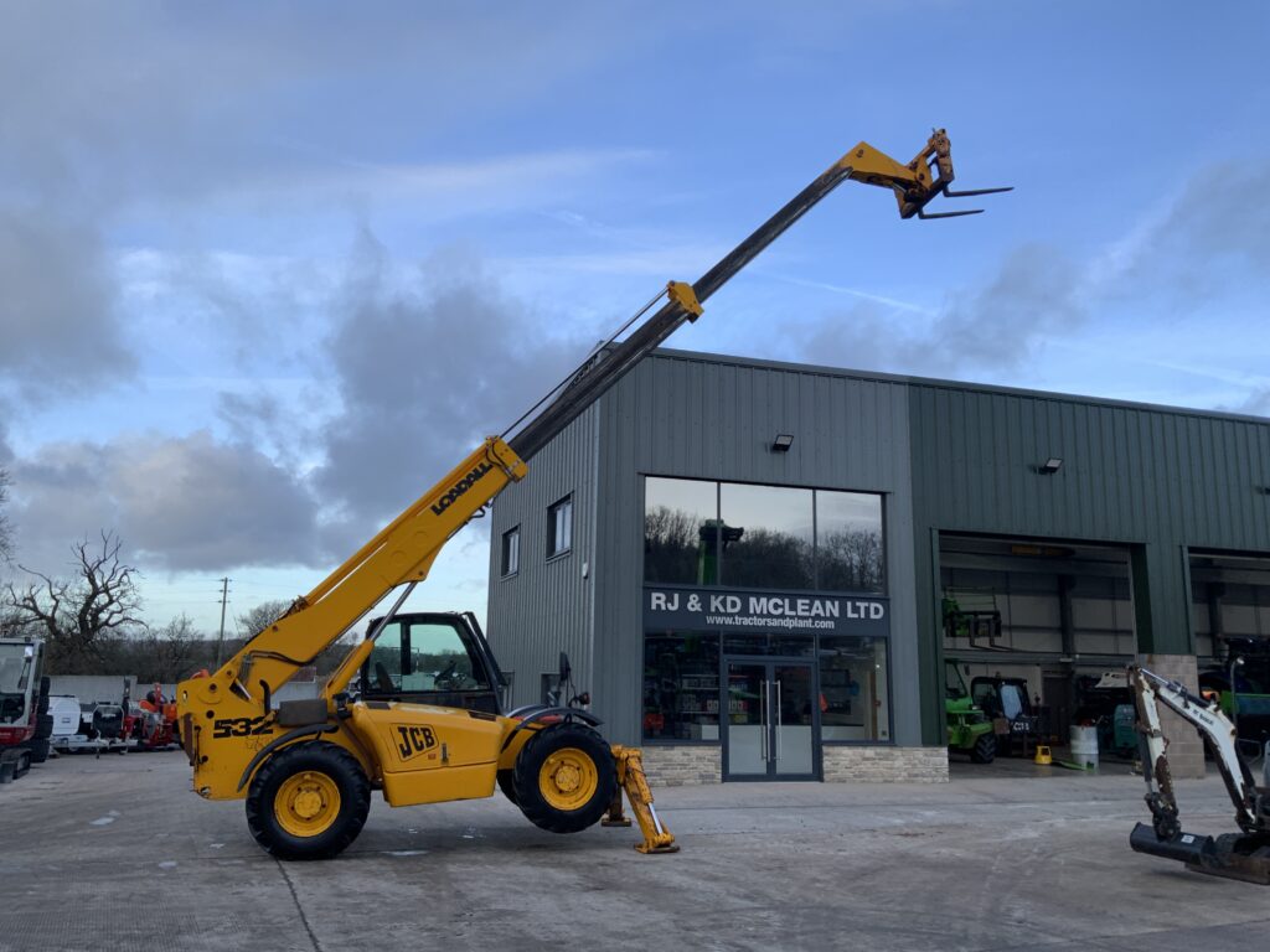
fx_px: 1064
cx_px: 635
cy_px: 476
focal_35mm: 29
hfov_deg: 61.7
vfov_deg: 48.2
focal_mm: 3
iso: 16
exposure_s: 1/303
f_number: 1.8
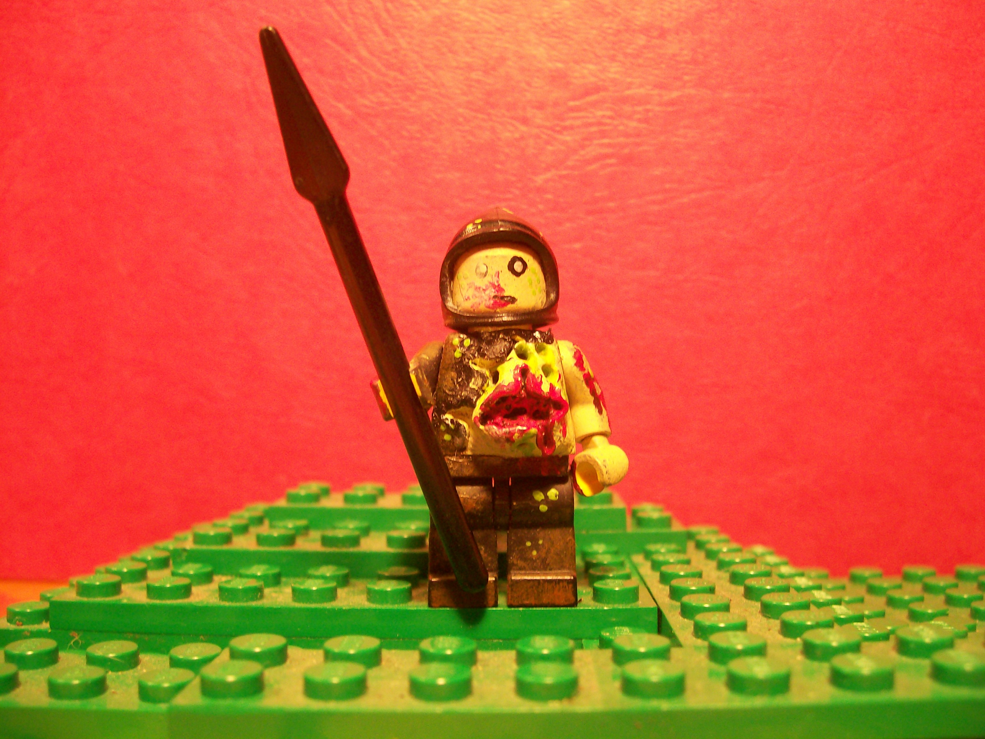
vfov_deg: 40.7
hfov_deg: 52.6
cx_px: 492
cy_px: 370
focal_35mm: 35
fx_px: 996
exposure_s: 1/14.1
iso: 160
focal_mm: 5.8
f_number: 2.8
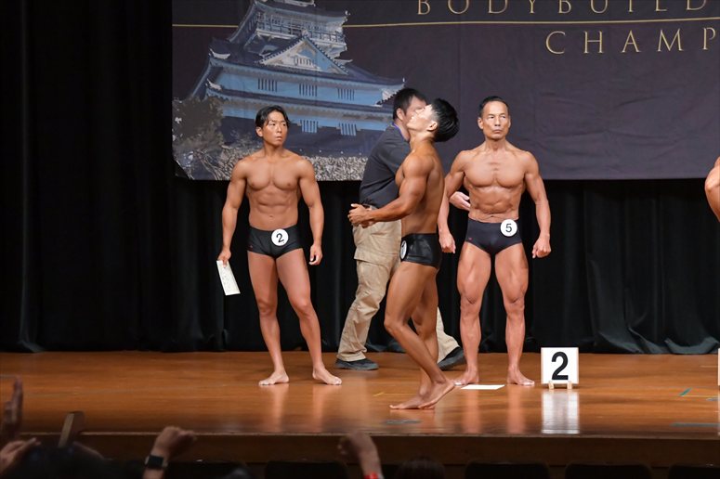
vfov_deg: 6.8
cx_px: 360
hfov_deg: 10.2
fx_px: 4038
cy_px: 240
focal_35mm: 202
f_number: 5.6
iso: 6400
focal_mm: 135
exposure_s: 1/400
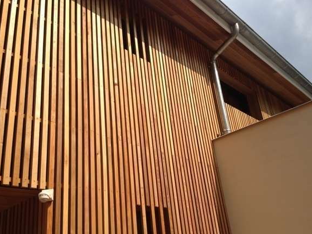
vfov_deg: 36.8
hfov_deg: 47.8
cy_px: 121
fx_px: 352
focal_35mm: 39
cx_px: 155
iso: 50
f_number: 2.4
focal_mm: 4.28
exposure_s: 1/1534
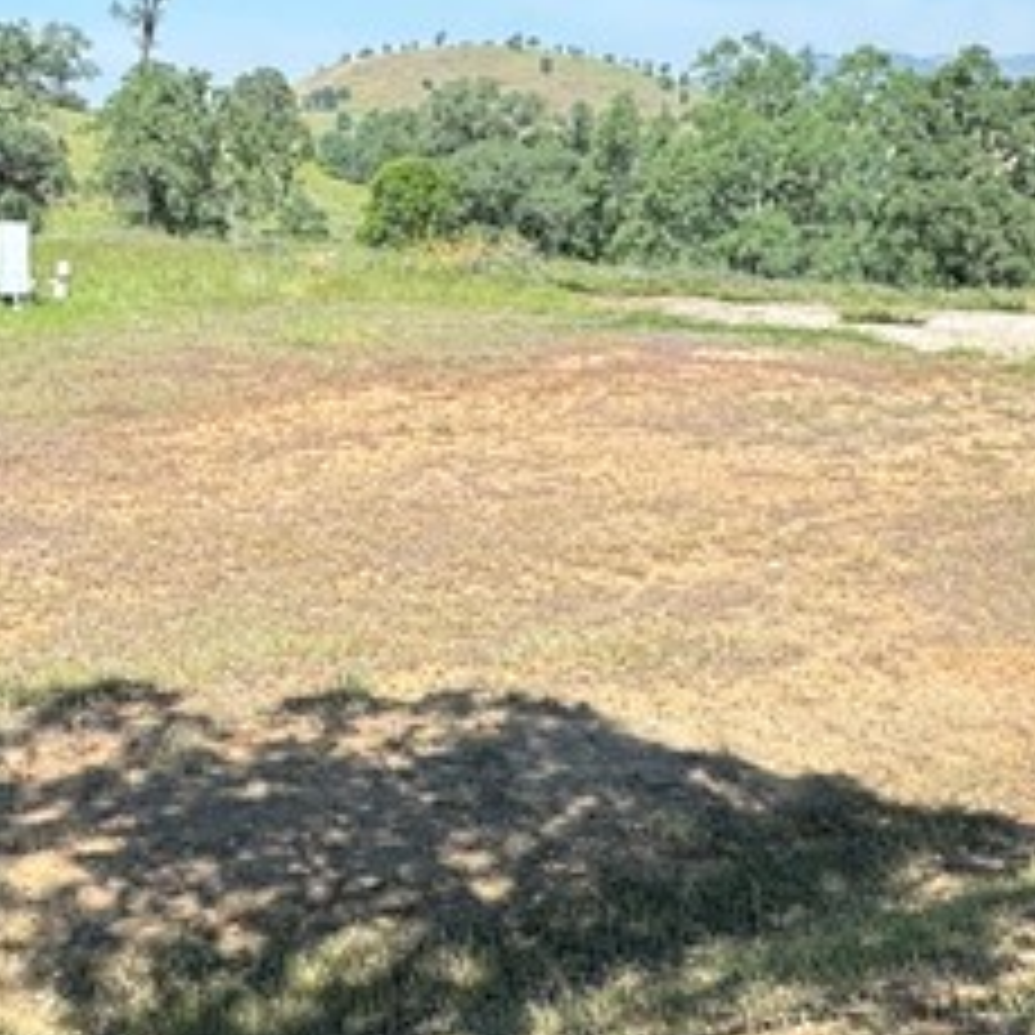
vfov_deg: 30.8
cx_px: 284
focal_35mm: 55
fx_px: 1861
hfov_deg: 30.7
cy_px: 342
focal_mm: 2.22
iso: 40
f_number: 2.2
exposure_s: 1/796
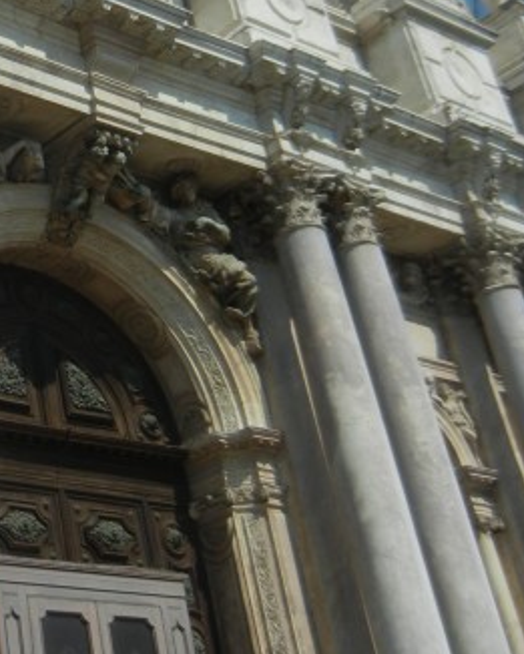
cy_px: 124
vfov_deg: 26.9
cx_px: -48
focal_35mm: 69
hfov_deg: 21.1
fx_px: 1337
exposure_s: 1/831
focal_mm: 5.4
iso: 160
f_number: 7
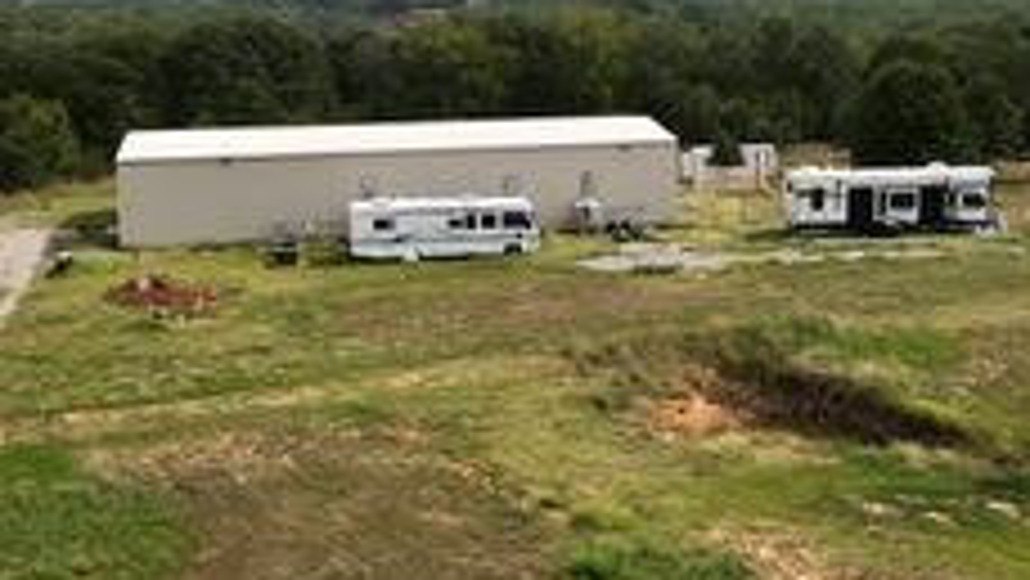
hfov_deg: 36.2
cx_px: 693
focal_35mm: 57
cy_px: 151
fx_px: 1557
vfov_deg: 20.9
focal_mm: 4.5
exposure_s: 1/1250
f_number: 2.8
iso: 110
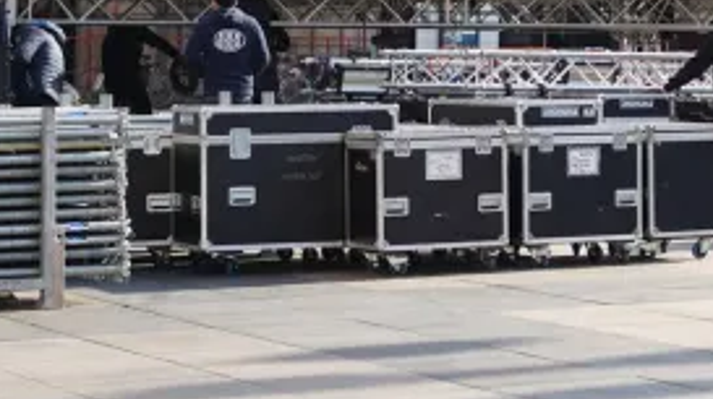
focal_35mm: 146
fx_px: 2758
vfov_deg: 8.1
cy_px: -181
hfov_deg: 14.5
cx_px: 679
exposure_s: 1/400
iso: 64
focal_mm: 50
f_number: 2.8
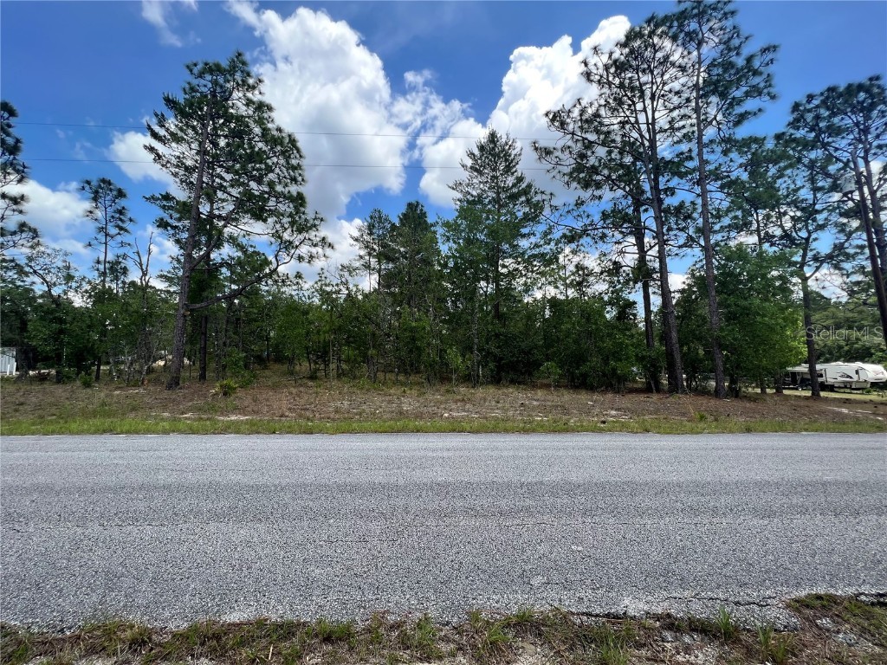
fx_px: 333
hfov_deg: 106.2
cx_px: 444
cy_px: 332
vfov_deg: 89.9
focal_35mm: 13
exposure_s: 1/727
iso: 32
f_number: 1.8
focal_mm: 1.57
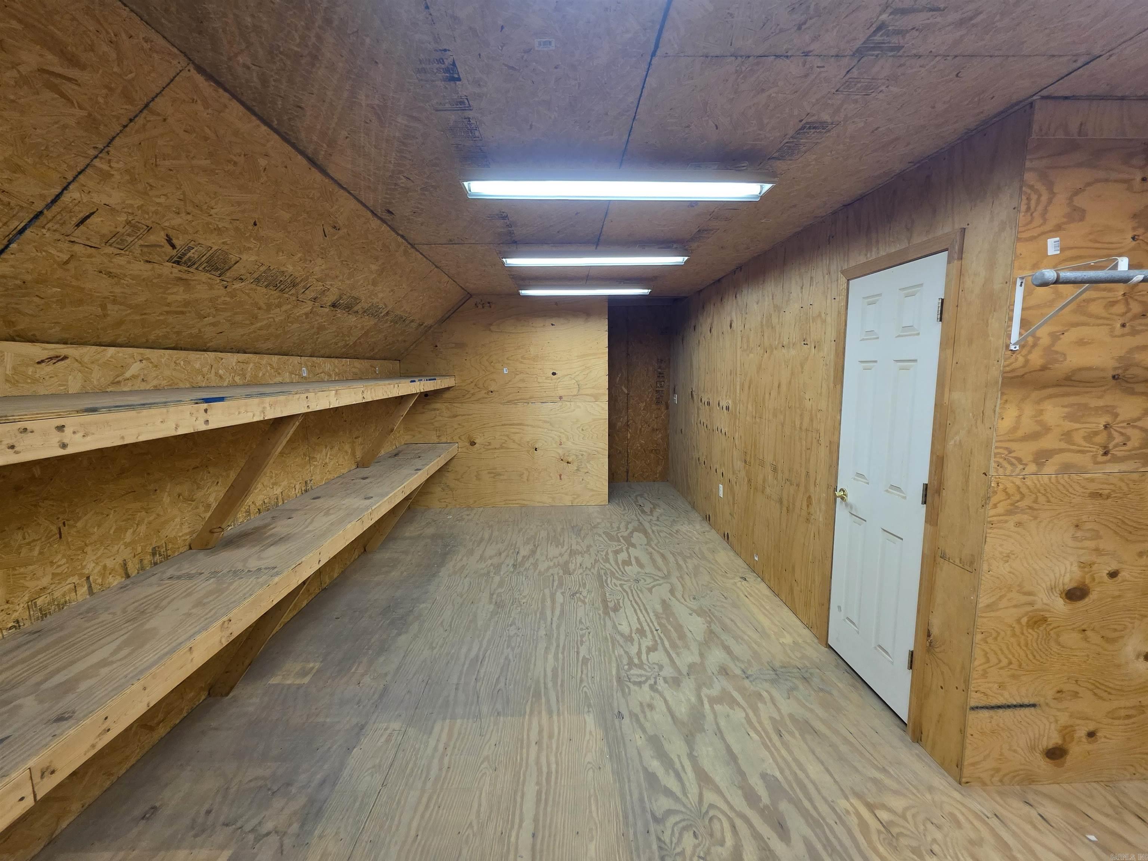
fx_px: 431
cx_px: 574
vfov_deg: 89.9
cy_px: 430
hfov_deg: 106.2
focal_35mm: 13
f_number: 1.9
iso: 200
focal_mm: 2.2
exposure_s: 1/120
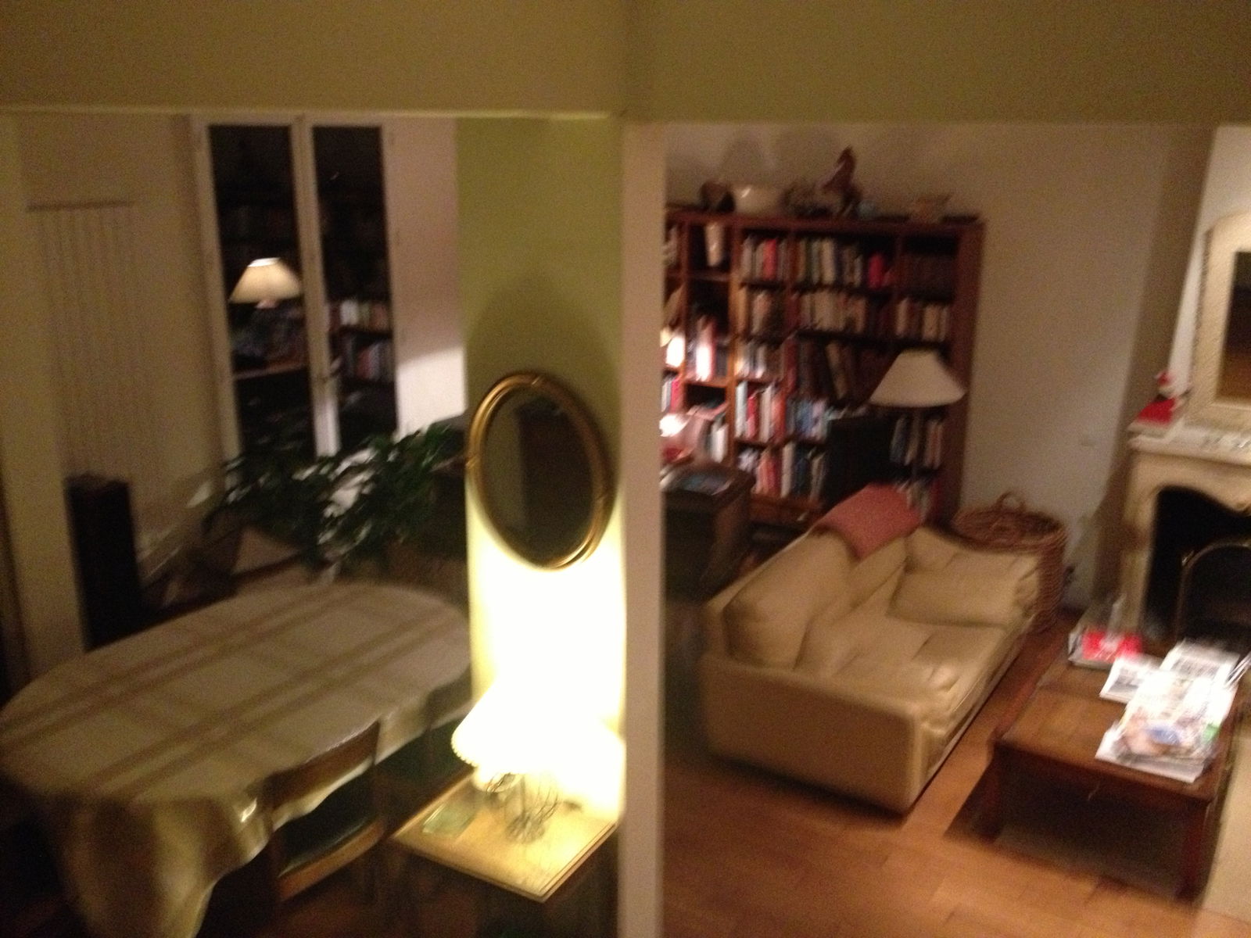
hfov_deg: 52.6
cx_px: 626
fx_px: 1265
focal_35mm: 35
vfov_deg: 40.7
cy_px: 469
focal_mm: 4.28
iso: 640
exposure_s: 1/15
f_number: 2.4
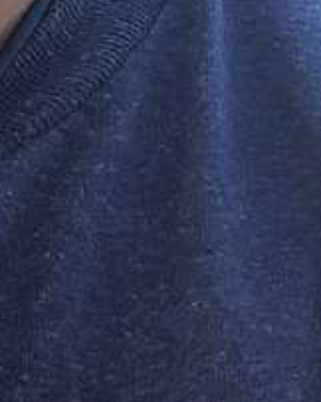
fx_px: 2640
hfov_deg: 6.8
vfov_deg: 8.7
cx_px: -196
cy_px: -14
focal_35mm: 222
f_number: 2.2
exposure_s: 1/203
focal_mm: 2.87
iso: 20
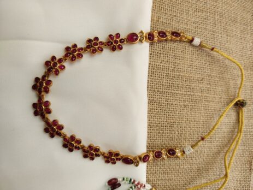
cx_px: 126
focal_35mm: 25
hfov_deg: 69.3
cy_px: 95
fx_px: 183
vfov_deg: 54.9
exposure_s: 1/387
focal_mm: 5.89
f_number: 1.4
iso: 100
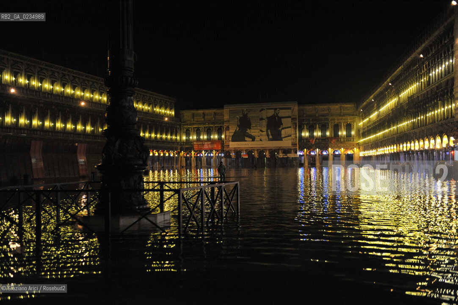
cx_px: 229
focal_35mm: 42
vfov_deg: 31.9
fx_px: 534
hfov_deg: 46.4
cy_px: 152
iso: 3200
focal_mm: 42
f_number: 3.2
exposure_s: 1/50
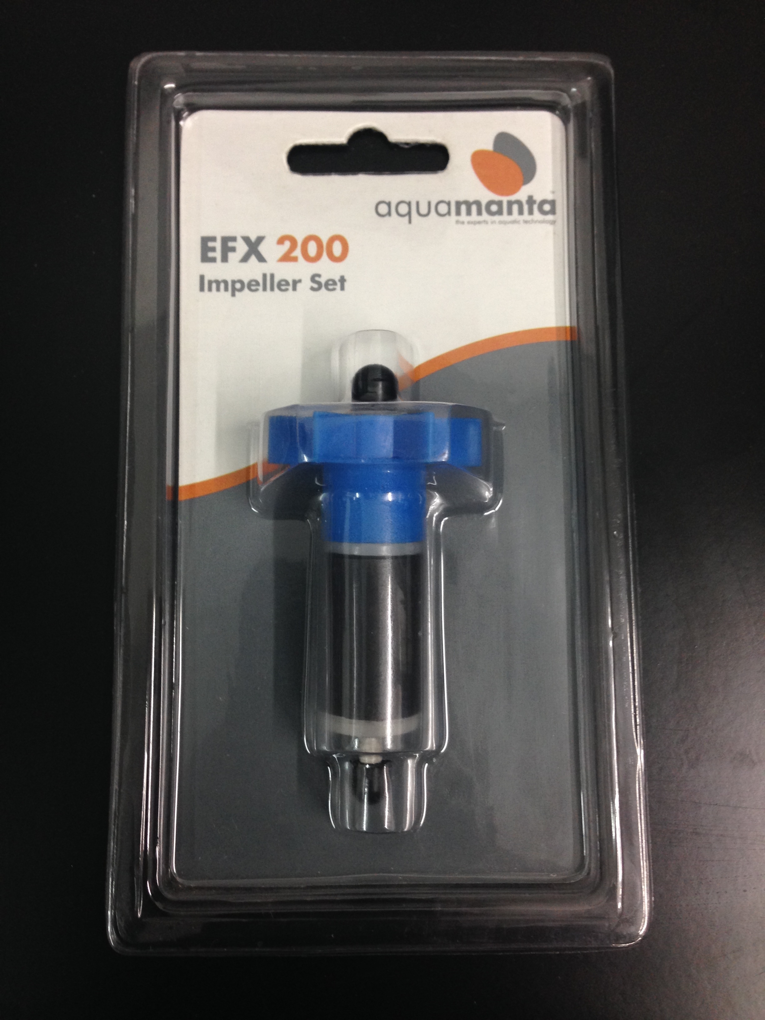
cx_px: 382
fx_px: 972
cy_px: 510
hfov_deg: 42.9
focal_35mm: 33
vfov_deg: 55.4
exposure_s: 1/20
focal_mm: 4.12
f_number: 2.4
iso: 100
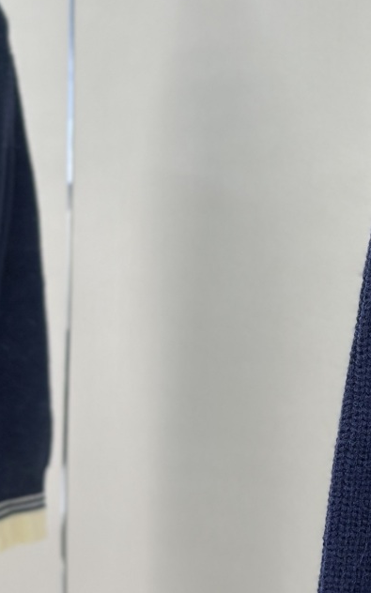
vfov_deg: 17.6
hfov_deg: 11.2
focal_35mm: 116
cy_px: 31
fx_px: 1877
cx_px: 397
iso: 80
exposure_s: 1/227
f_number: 1.78
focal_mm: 6.86
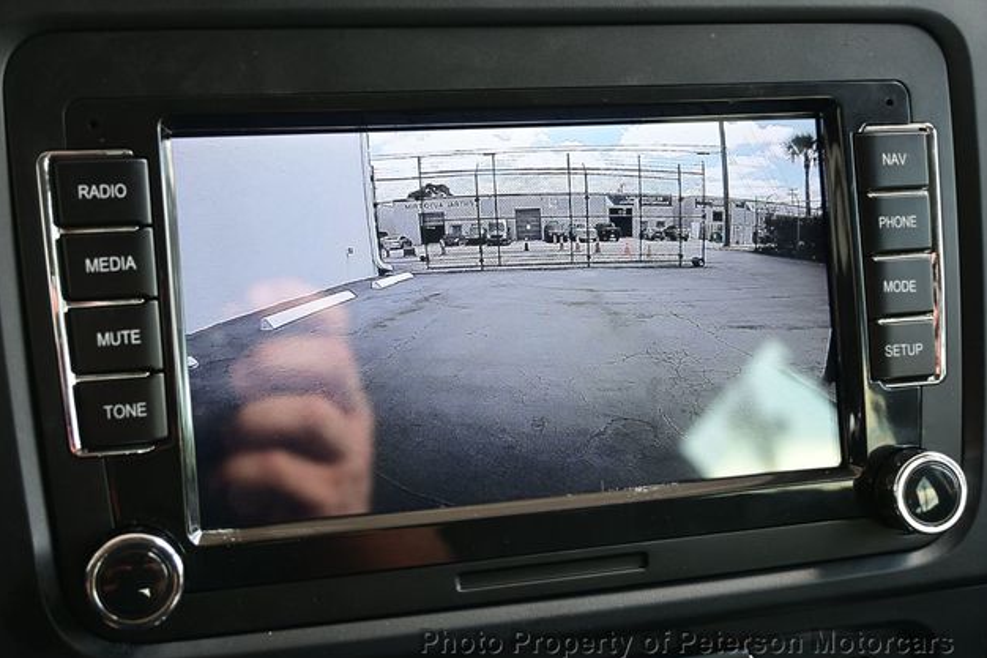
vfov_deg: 29.2
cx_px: 500
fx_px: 1261
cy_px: 335
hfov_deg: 42.8
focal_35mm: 46
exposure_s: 1/50
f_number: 4.8
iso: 500
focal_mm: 30
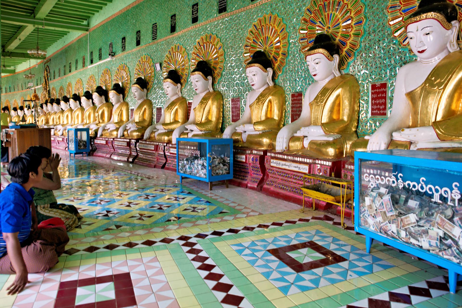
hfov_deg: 73.7
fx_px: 308
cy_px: 154
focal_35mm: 24
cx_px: 231
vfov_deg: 53.1
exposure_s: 1/40
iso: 125
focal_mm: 24
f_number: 5
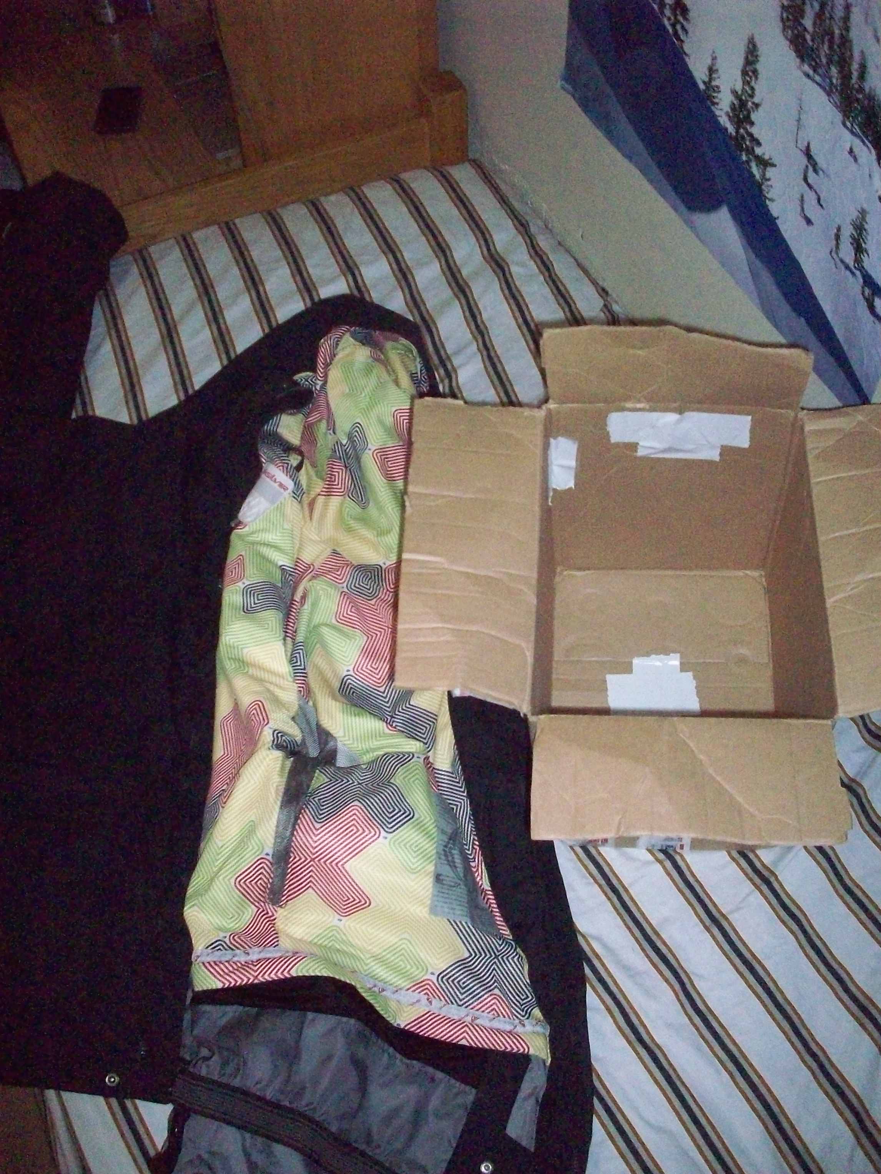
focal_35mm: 37
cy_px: 587
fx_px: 1256
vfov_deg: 50.1
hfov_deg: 38.7
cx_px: 440
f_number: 2.8
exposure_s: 1/128
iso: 800
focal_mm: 6.2
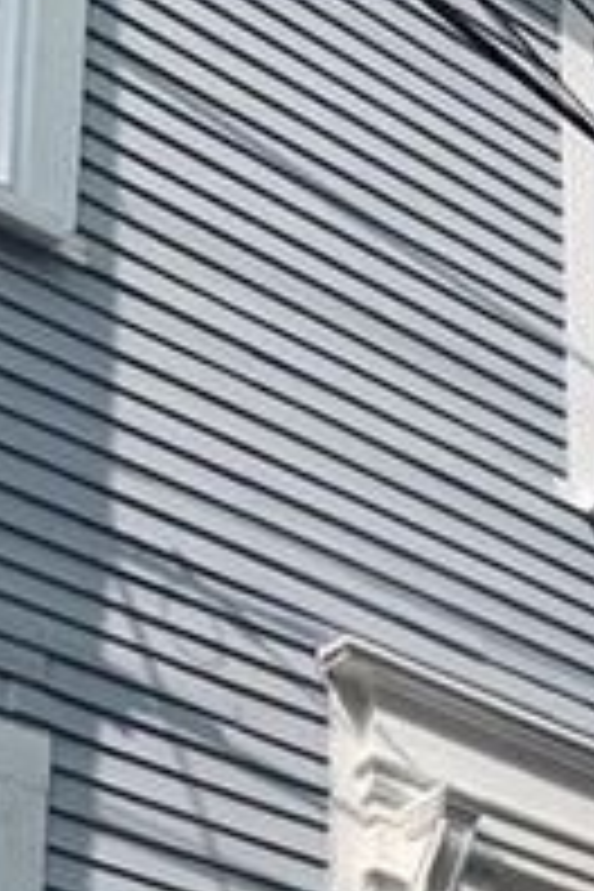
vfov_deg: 20.1
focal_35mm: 91
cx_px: 526
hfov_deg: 14.9
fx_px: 2252
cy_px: 1231
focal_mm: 4.25
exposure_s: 1/2160
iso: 25
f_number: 1.8
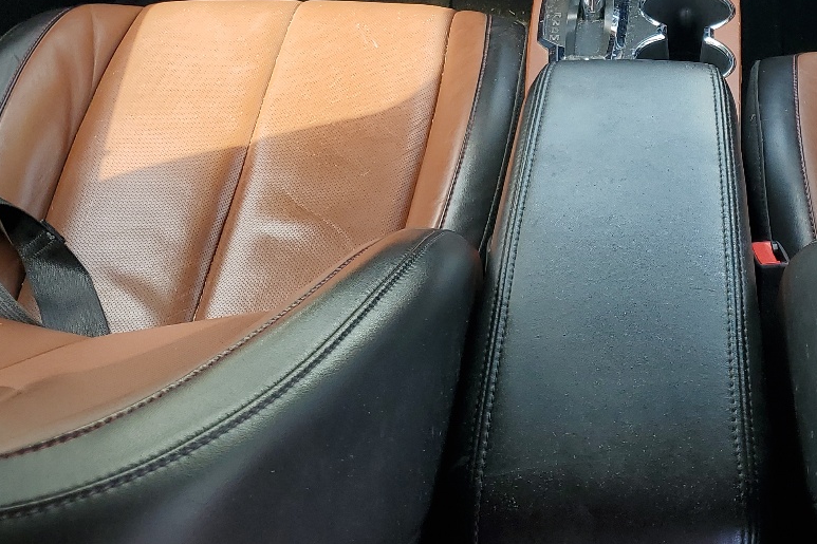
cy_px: 22
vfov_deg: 23.3
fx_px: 1271
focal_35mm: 56
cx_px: 651
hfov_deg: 34.6
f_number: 1.5
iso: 50
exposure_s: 1/278
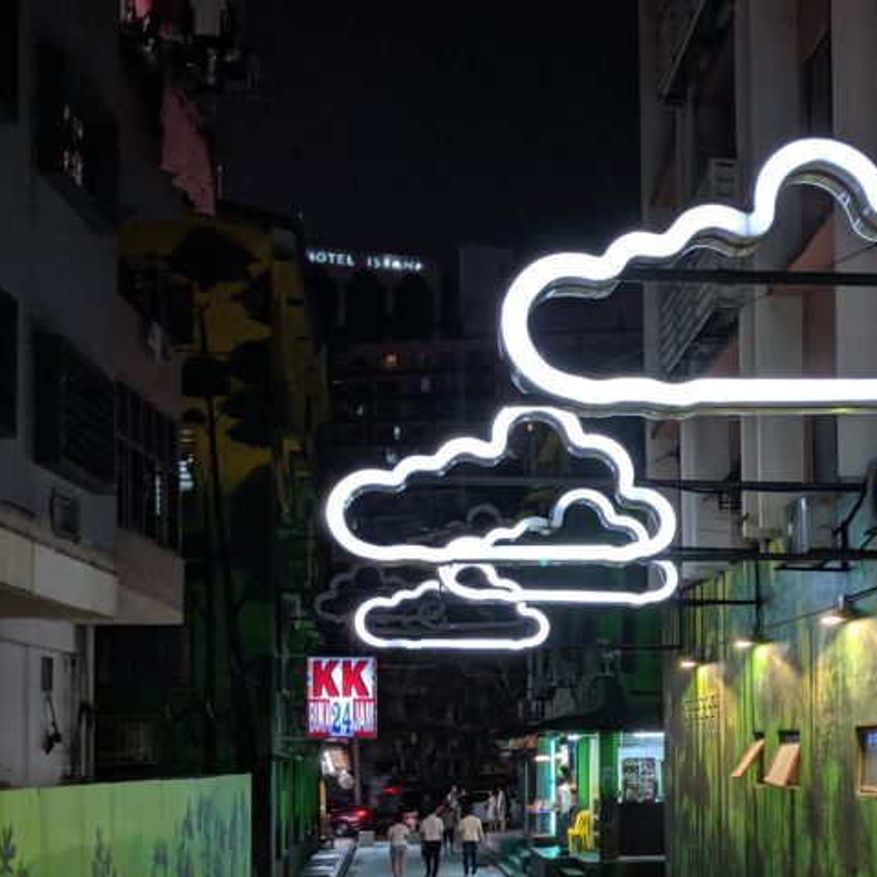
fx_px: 1462
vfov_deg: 32.7
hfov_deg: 31.6
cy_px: 659
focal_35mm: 51
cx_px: 817
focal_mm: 4.44
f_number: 1.8
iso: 139
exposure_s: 1/60
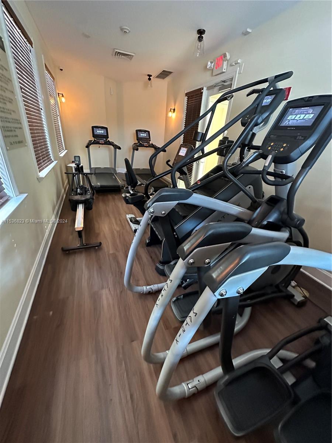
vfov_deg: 102.1
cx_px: 166
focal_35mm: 14
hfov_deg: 85.7
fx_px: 179
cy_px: 222
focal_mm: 2.22
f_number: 2.2
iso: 1250
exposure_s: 1/40
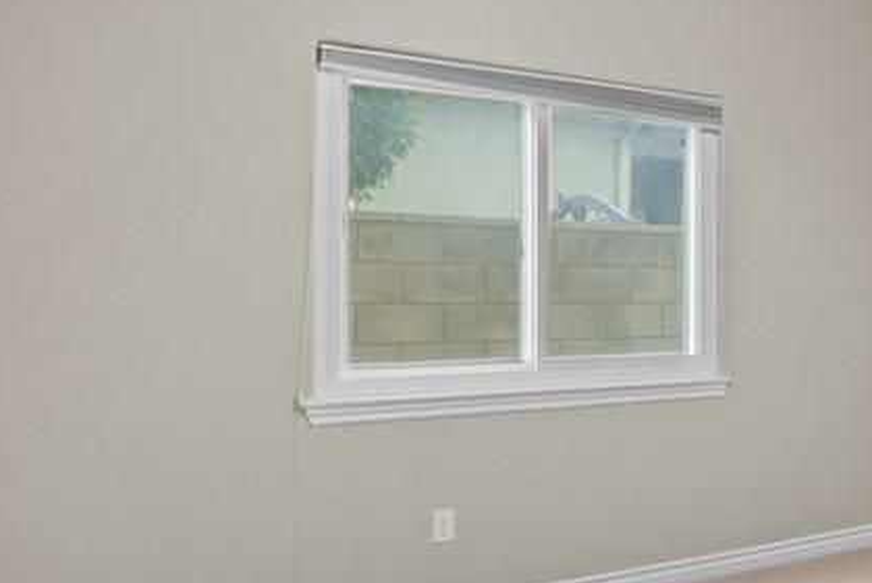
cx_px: 857
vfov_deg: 34.2
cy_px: 334
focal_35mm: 39
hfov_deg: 43.1
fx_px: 946
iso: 3200
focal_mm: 16
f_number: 5
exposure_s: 1/30
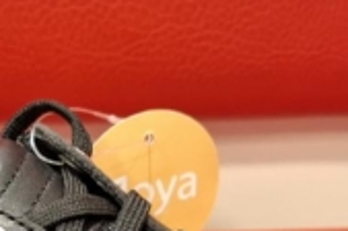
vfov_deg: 12.7
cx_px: 90
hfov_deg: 20.3
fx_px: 965
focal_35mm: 100
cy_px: 381
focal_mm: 5.54
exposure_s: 1/50
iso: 320
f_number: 1.8
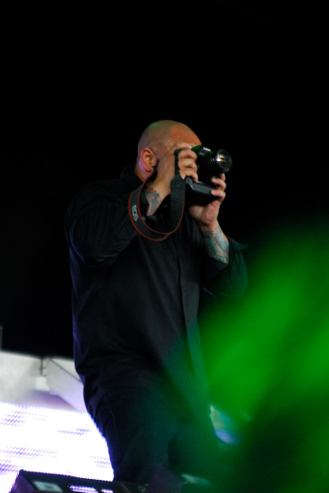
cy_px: 246
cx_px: 164
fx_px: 1539
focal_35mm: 112
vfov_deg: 18.2
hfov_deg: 12.2
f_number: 2.8
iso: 1000
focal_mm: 75
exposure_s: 1/125
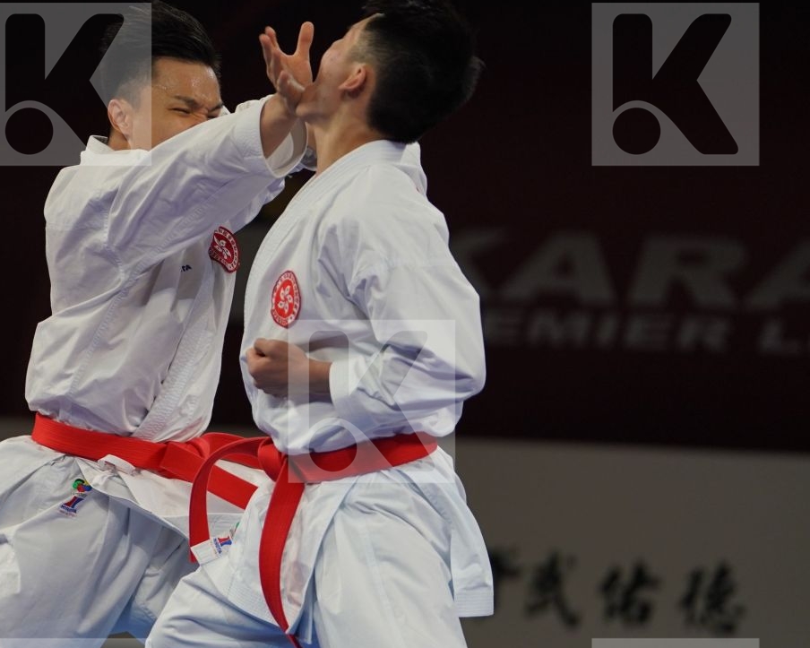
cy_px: 402
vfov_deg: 5.1
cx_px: 68
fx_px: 7215
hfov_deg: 6.4
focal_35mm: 301
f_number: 2.8
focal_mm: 161
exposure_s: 1/500
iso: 500
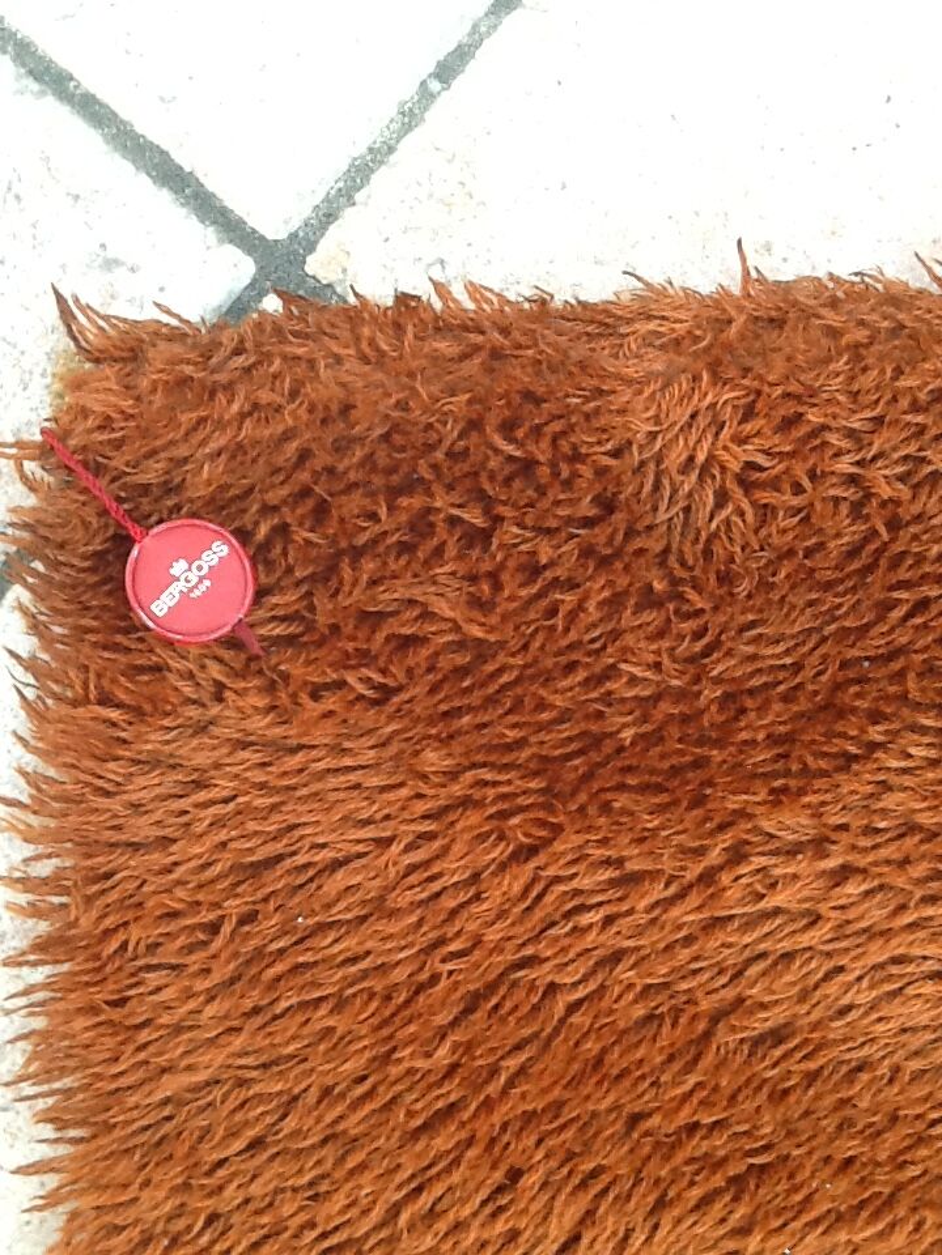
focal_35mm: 44
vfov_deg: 42.9
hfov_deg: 32.9
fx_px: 1596
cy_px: 628
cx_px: 471
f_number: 2.4
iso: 50
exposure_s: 1/40
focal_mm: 2.03
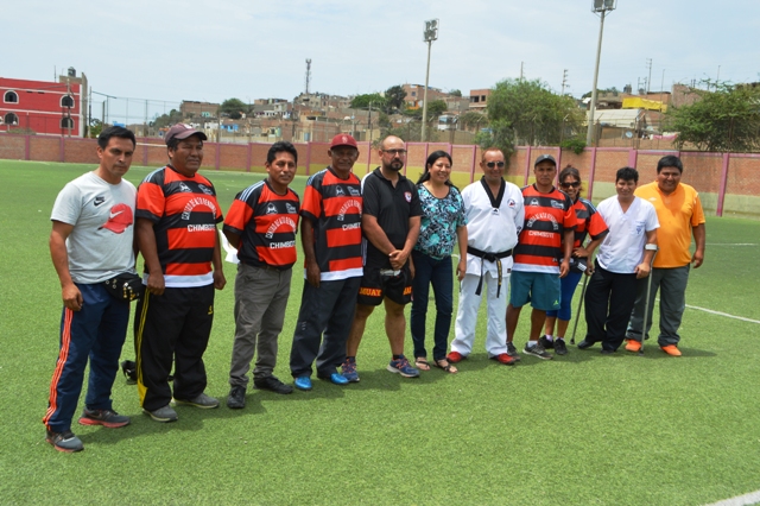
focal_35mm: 33
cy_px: 253
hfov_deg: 57.2
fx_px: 696
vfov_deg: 39.9
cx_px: 380
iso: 100
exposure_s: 1/250
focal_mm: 22
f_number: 8
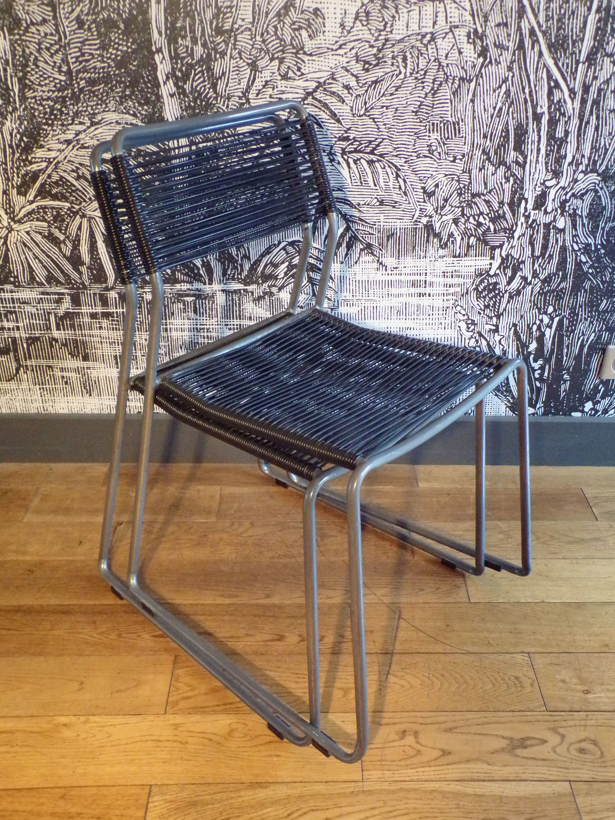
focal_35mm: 32
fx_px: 758
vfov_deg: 56.8
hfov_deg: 44.2
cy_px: 410
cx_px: 308
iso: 800
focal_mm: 5.8
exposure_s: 1/17
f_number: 3.2
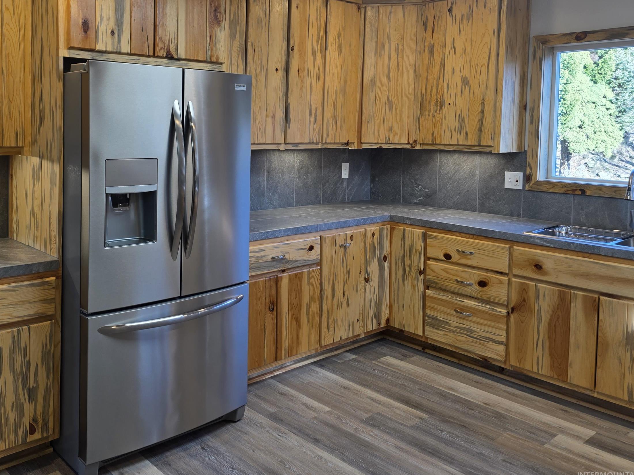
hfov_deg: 55.4
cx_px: 203
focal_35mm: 32
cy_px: 174
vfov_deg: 43.8
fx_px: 586
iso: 50
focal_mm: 6.3
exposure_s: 1/120
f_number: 1.7
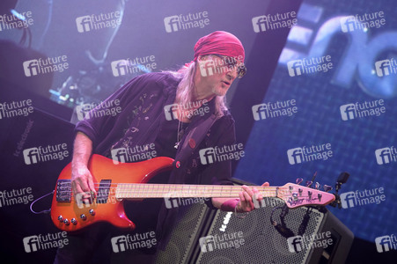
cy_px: 132
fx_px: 1190
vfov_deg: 12.7
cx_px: 198
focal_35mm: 108
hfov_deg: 18.9
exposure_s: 1/200
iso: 1600
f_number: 5.6
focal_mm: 108
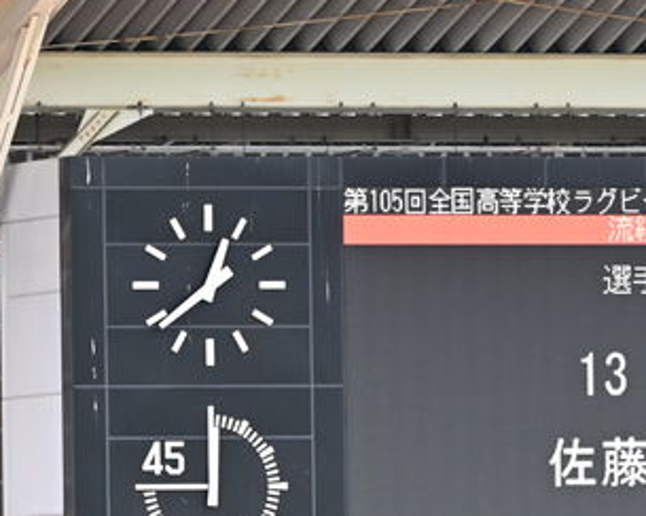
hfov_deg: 2.7
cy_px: 410
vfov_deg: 2.2
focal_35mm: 715
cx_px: 600
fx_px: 13670
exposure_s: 1/1250
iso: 3200
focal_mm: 260
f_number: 5.6
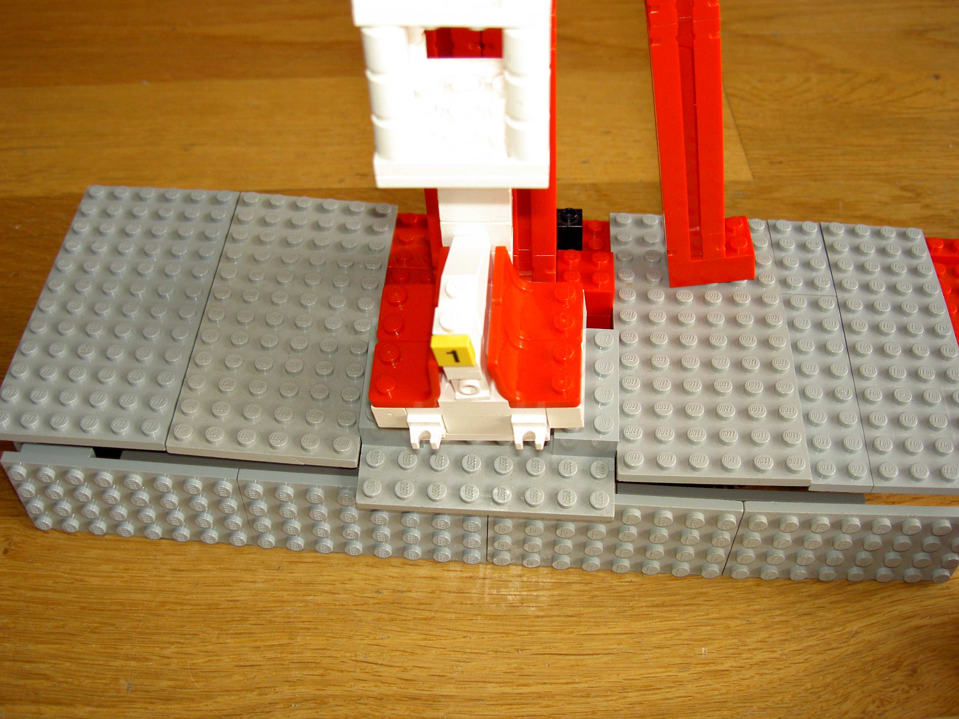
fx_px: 1108
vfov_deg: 36.0
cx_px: 473
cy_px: 361
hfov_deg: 46.8
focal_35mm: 40
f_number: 2.8
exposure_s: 1/60
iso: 100
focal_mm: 8
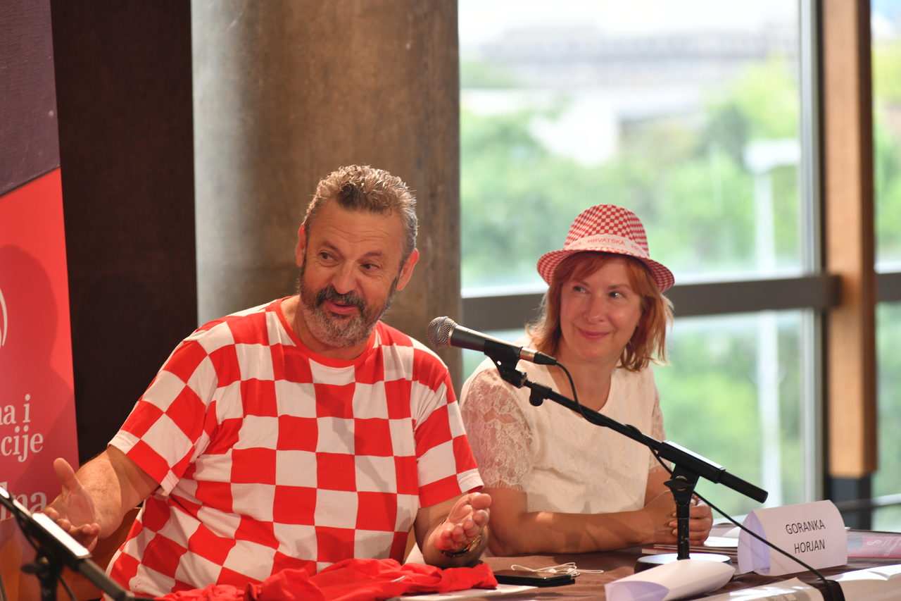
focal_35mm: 155
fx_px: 3879
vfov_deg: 8.9
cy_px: 300
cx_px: 450
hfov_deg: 13.3
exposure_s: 1/100
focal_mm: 155
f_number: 5
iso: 640
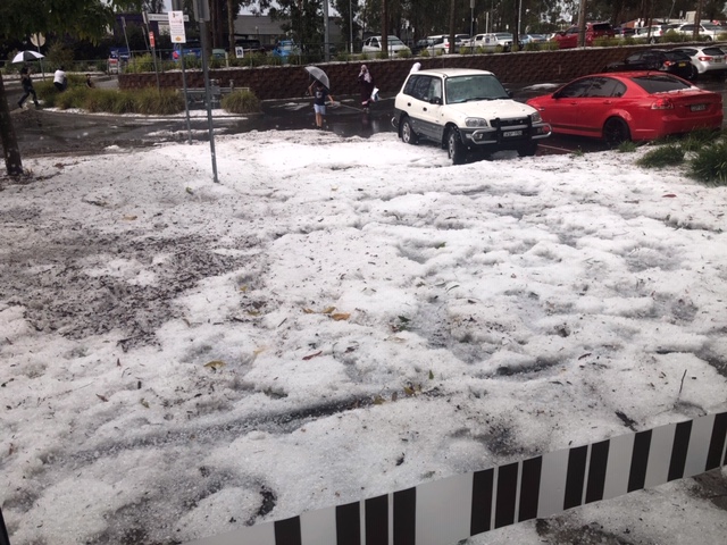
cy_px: 272
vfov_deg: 49.7
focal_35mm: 28
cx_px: 364
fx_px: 588
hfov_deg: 63.4
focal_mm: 4
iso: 20
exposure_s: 1/127
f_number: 1.8
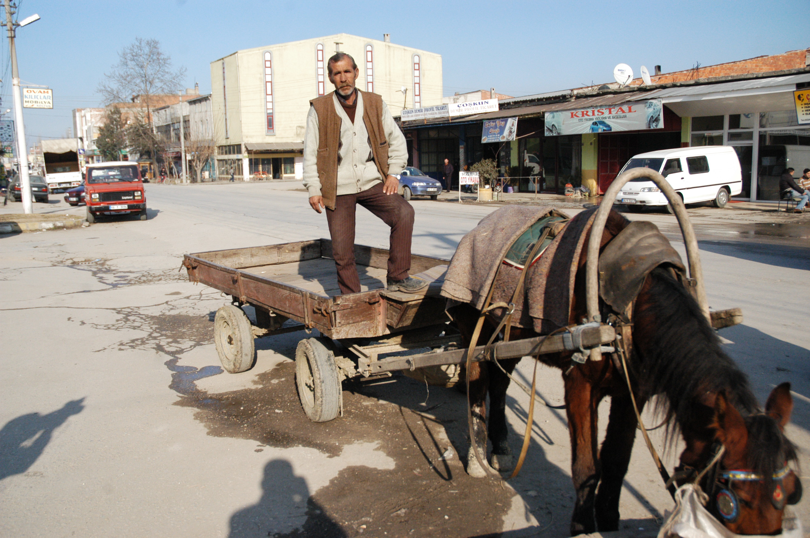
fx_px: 742
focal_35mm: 33
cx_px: 405
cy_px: 269
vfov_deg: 39.9
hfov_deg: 57.3
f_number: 4.5
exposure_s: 1/4000
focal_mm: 22
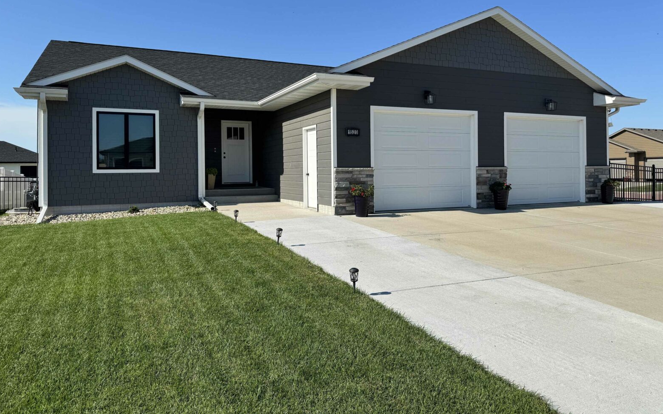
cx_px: 333
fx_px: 470
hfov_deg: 70.4
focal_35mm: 26
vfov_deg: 47.3
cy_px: 165
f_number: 1.78
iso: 80
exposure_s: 1/5348
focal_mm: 6.76
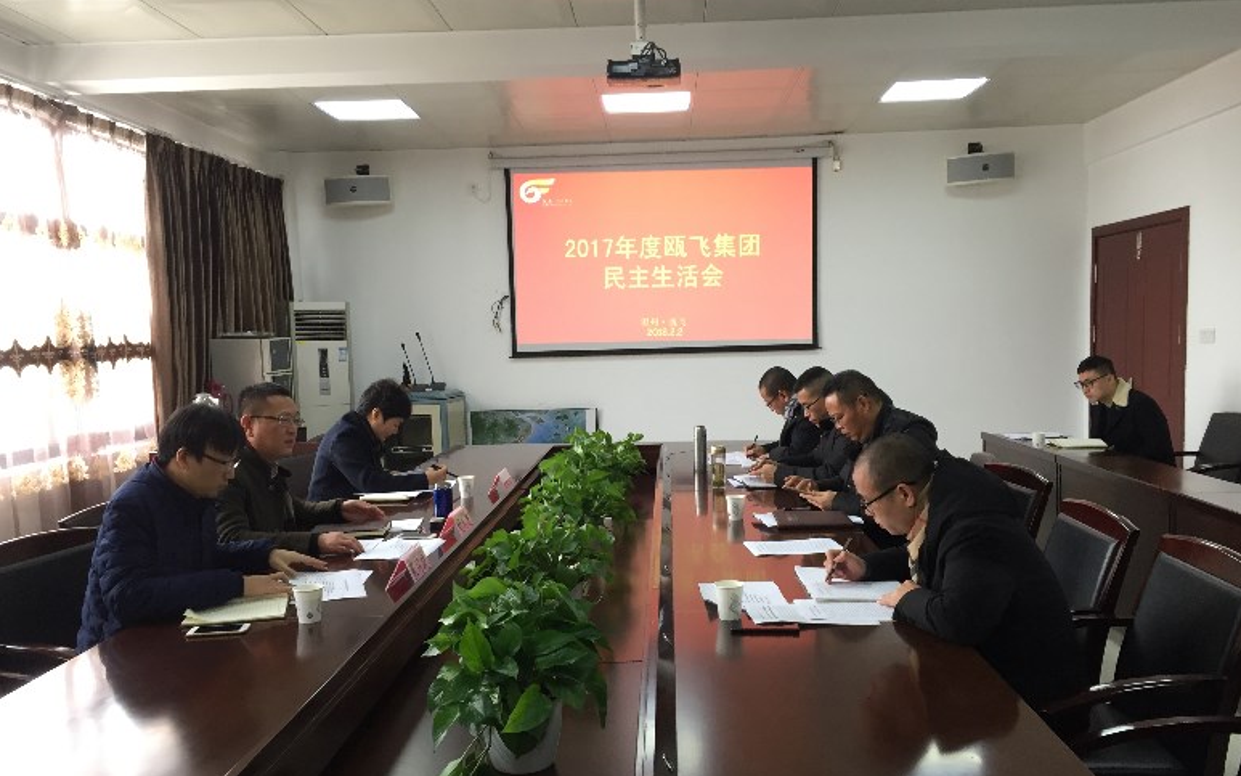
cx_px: 623
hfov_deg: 61.2
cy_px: 431
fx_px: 1048
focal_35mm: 31
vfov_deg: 40.5
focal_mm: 4.15
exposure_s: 1/33
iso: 100
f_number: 2.2
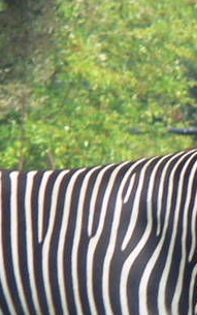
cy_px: 395
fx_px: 20038
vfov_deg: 0.9
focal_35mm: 2336
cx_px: 146
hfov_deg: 0.6
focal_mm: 88.8
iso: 80
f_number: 5.6
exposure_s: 1/125
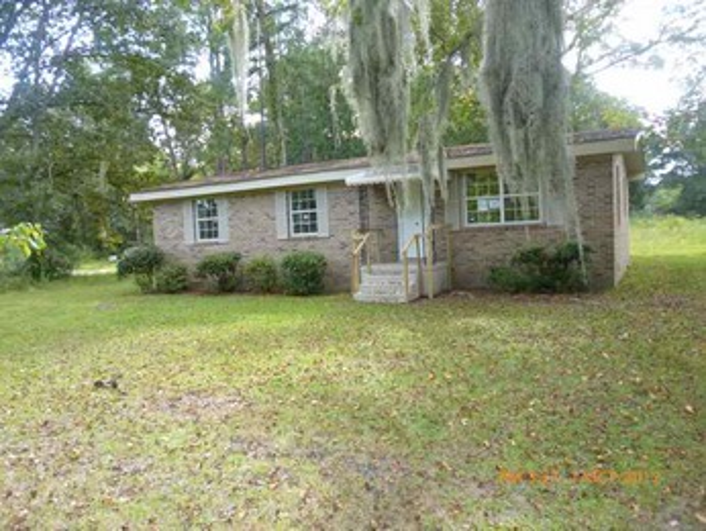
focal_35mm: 28
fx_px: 571
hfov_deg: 63.4
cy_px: 266
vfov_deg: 49.8
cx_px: 353
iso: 100
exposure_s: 1/100
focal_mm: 5
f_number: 3.1
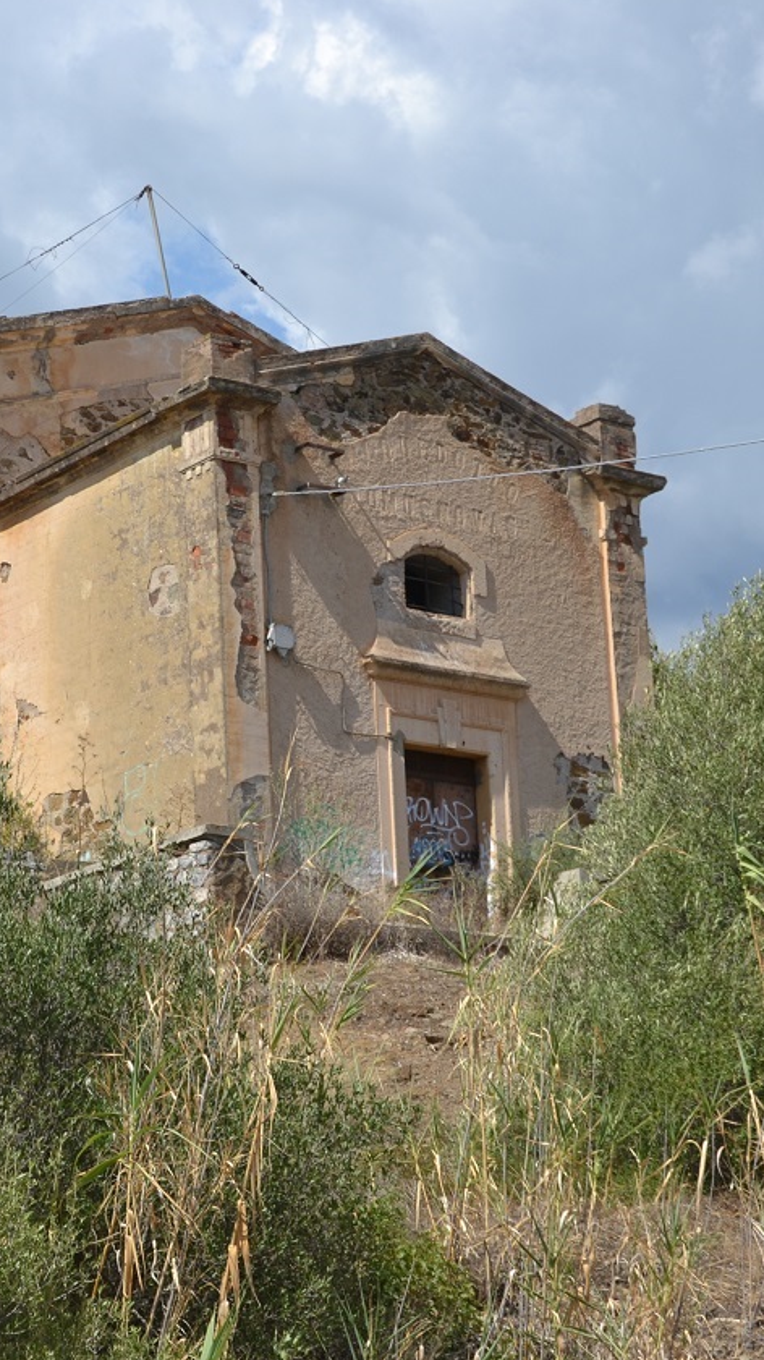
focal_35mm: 84
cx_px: 194
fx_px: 3020
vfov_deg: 25.4
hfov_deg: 14.4
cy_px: 681
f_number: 6.3
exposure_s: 1/200
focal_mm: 35
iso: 100
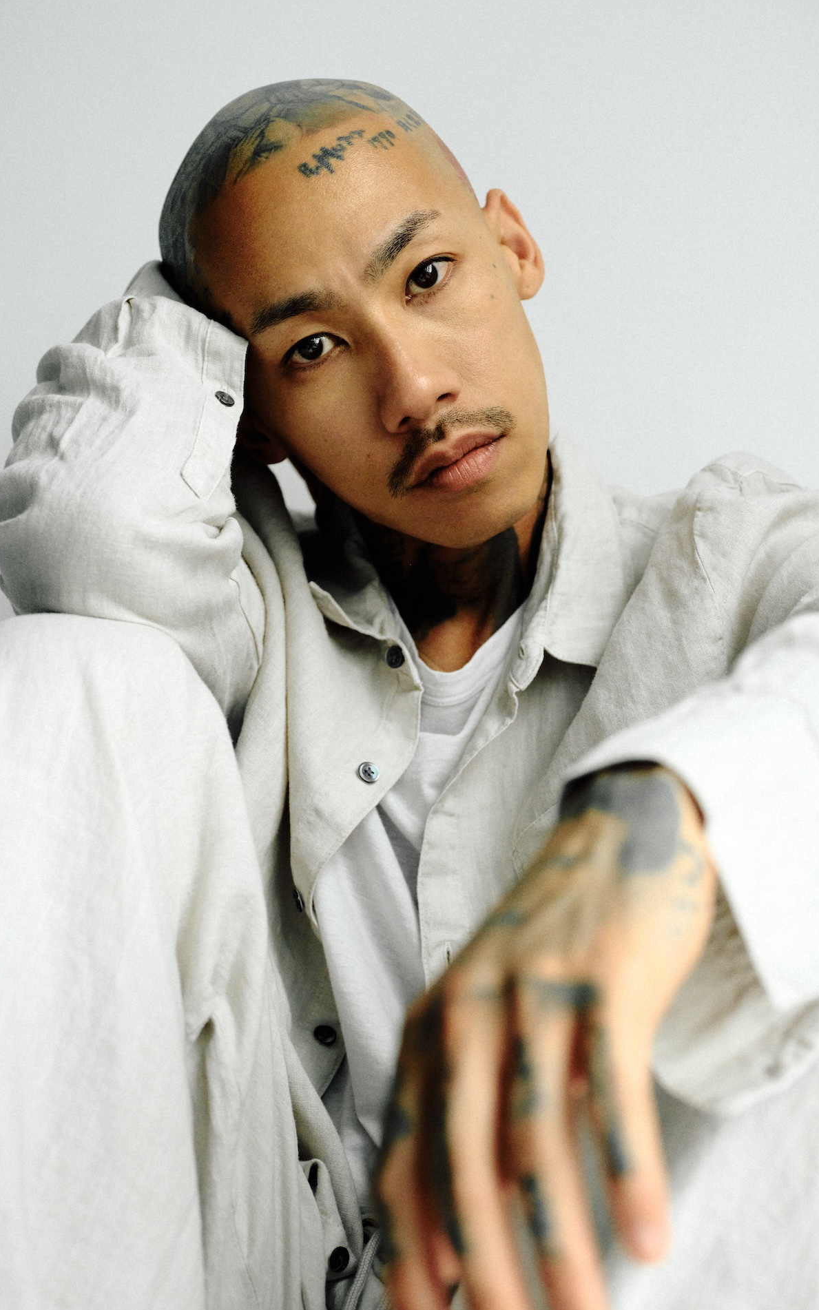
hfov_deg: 21.3
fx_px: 2178
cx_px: 380
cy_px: 654
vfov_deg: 33.5
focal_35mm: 61
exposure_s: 1/640
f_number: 5.6
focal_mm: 72
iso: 8000
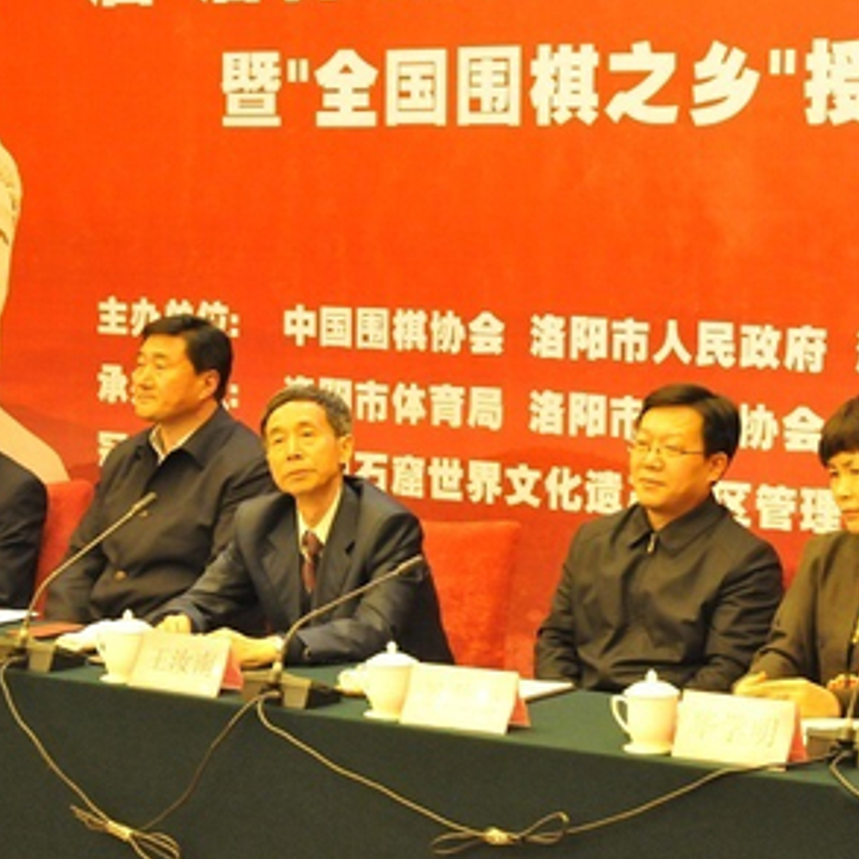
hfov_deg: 19.3
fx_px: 2499
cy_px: 380
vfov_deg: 19.5
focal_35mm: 89
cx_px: 709
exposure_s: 1/30
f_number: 4.2
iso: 2200
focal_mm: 32
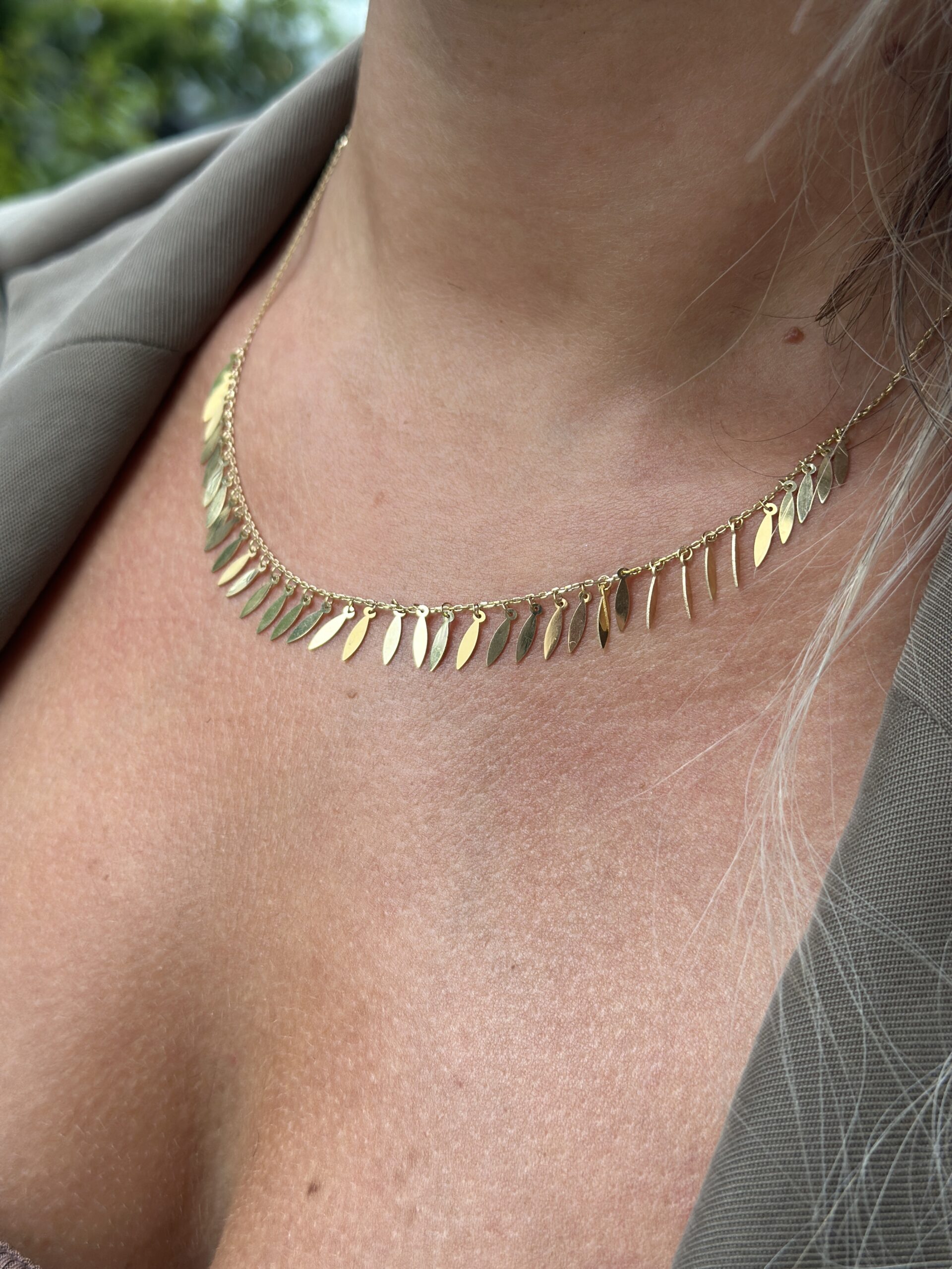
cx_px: 476
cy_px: 634
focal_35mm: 48
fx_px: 1760
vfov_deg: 39.7
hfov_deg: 30.3
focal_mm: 6.86
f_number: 1.78
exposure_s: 1/359
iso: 80
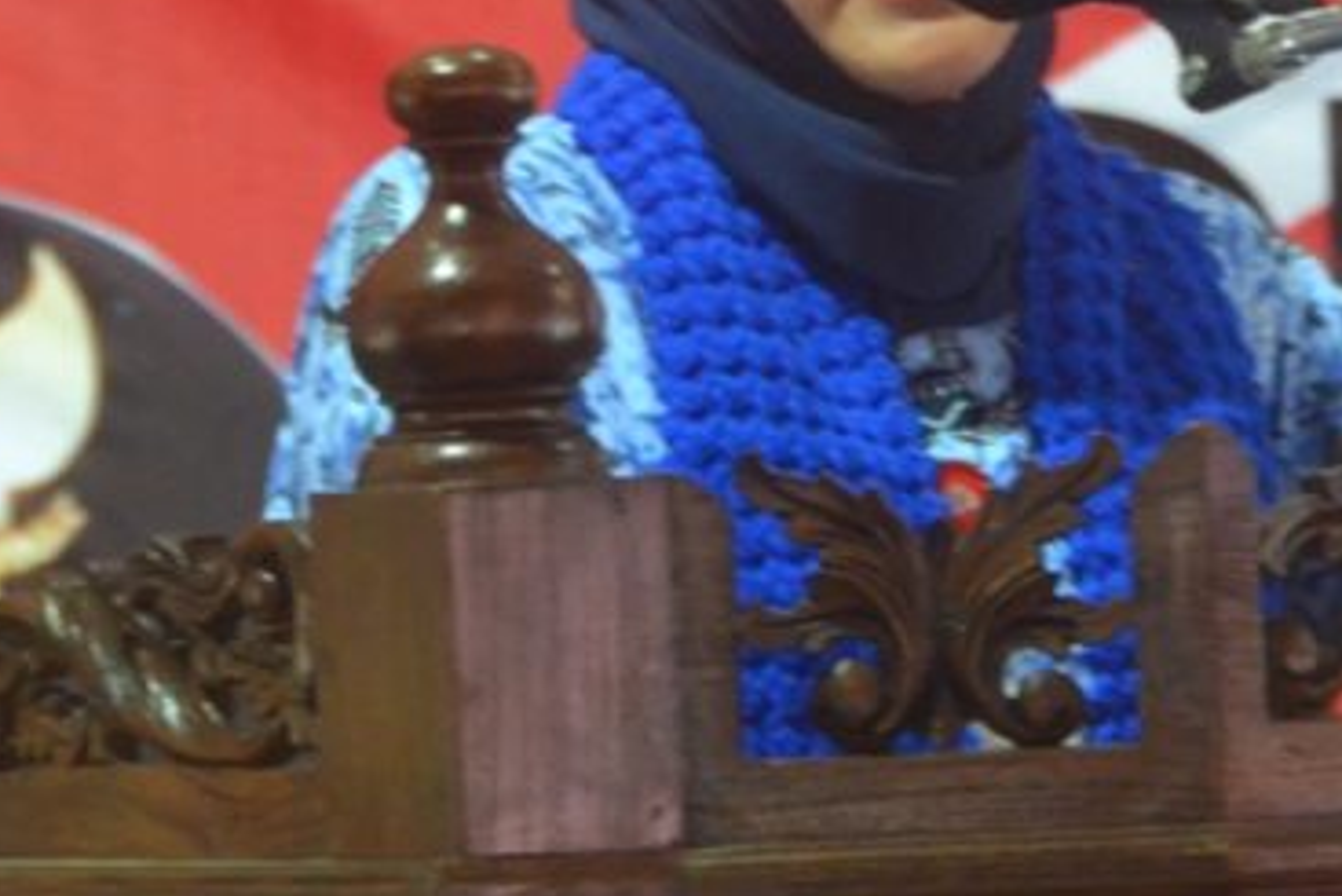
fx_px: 14819
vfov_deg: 3.5
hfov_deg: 5.2
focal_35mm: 397
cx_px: 1112
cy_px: 46
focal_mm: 95
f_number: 5.3
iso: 2200
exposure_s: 1/60
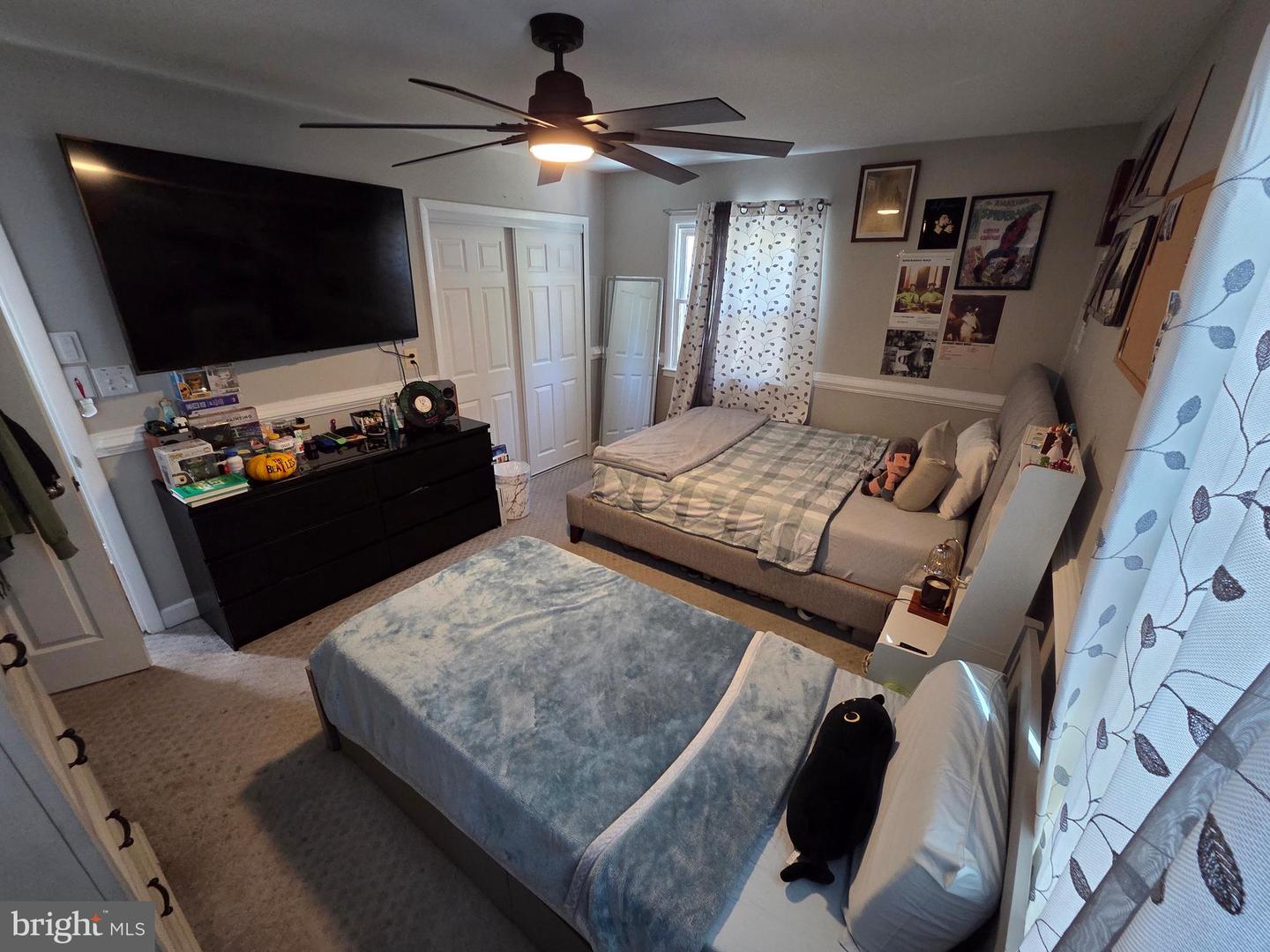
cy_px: 476
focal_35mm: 13
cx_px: 635
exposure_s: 1/60
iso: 400
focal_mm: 2.2
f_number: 2.2
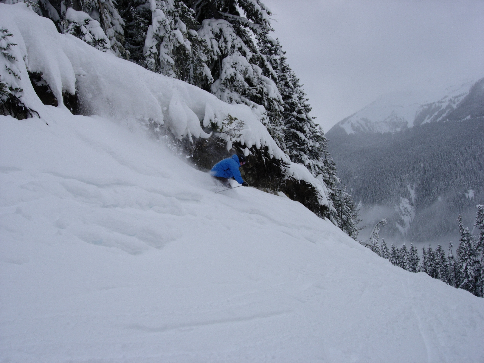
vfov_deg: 37.7
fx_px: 531
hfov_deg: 49.0
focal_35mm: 38
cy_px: 182
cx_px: 242
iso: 64
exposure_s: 1/664
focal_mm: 7.8
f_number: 4.8
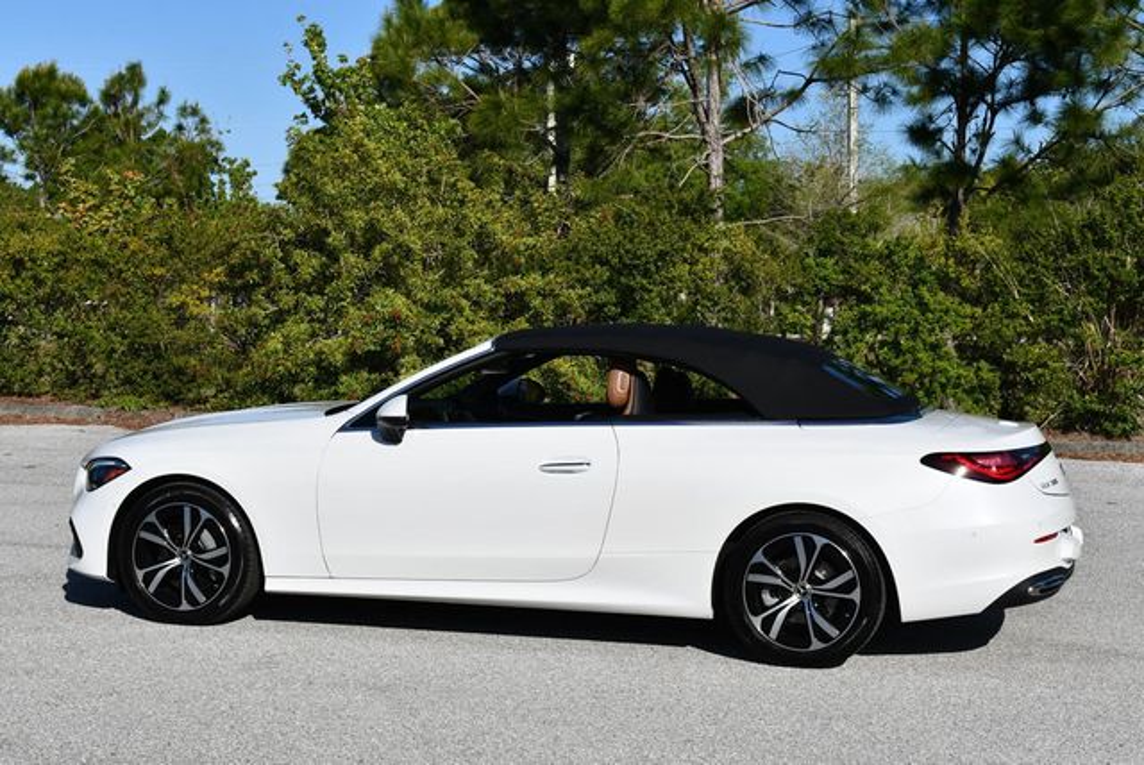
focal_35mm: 60
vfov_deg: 22.7
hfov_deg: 33.4
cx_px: 572
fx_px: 1908
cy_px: 382
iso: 100
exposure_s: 1/320
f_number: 9
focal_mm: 30
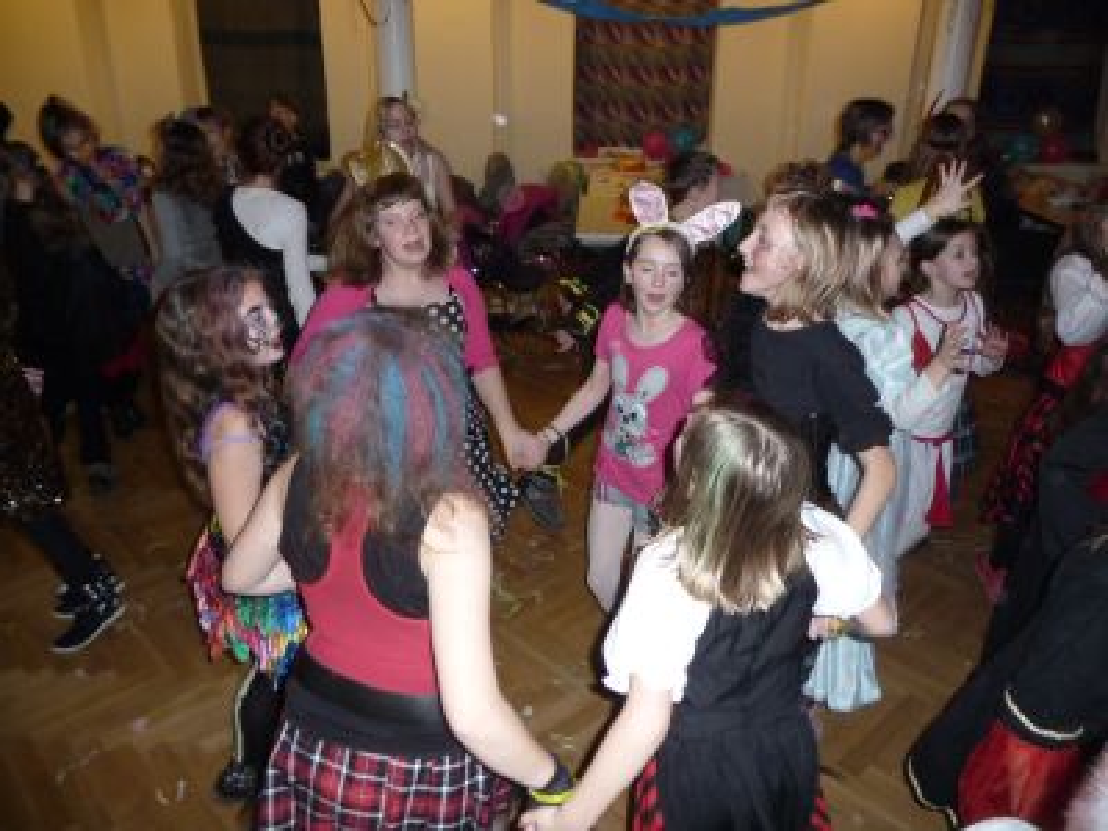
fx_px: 896
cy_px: 416
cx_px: 554
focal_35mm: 28
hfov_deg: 63.4
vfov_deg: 49.7
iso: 320
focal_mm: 4.7
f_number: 3.3
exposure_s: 1/30
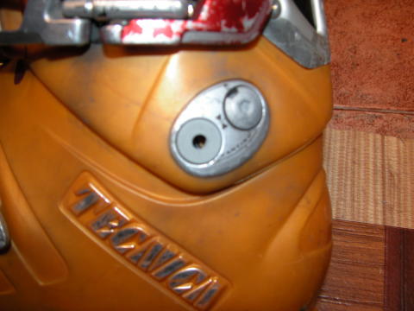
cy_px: 156
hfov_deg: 52.6
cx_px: 207
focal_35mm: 35
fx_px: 419
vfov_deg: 40.7
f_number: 2.8
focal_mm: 8.9
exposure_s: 1/60
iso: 100
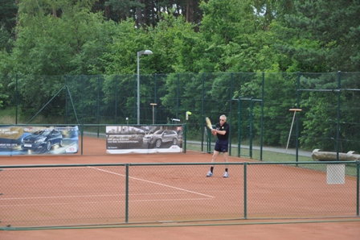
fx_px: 1124
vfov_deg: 12.2
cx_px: 180
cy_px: 120
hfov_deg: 18.2
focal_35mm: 112
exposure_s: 1/200
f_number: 7.1
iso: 200
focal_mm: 75
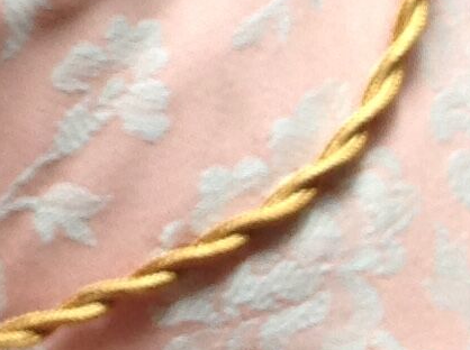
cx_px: -811
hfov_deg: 8.1
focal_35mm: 217
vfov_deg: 6.6
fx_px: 2941
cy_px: -344
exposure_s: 1/20
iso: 50
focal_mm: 4.28
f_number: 2.4
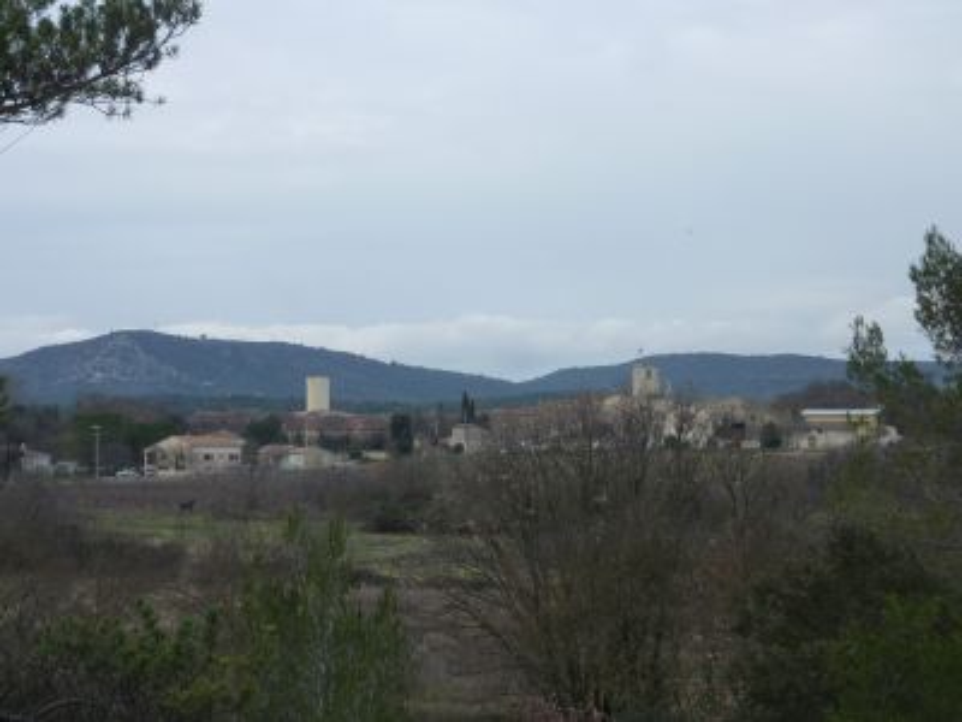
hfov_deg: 25.0
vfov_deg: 18.9
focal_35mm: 78
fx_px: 2168
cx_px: 481
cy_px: 361
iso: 125
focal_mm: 12.8
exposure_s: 1/320
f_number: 4.2
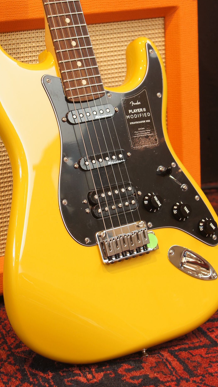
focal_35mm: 87
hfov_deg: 14.0
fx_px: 890
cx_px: 95
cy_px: 152
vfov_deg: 24.5
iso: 100
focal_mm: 45
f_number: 6.3
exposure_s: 1/6
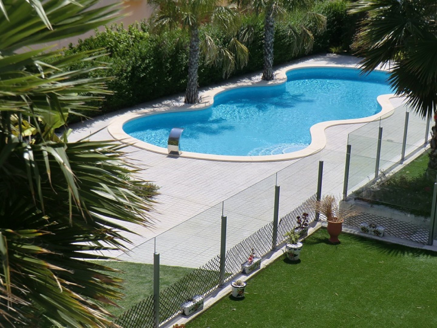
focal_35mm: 65
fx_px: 821
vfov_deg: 22.6
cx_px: 218
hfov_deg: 29.8
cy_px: 164
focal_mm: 11.6
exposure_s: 1/800
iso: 64
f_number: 4.4
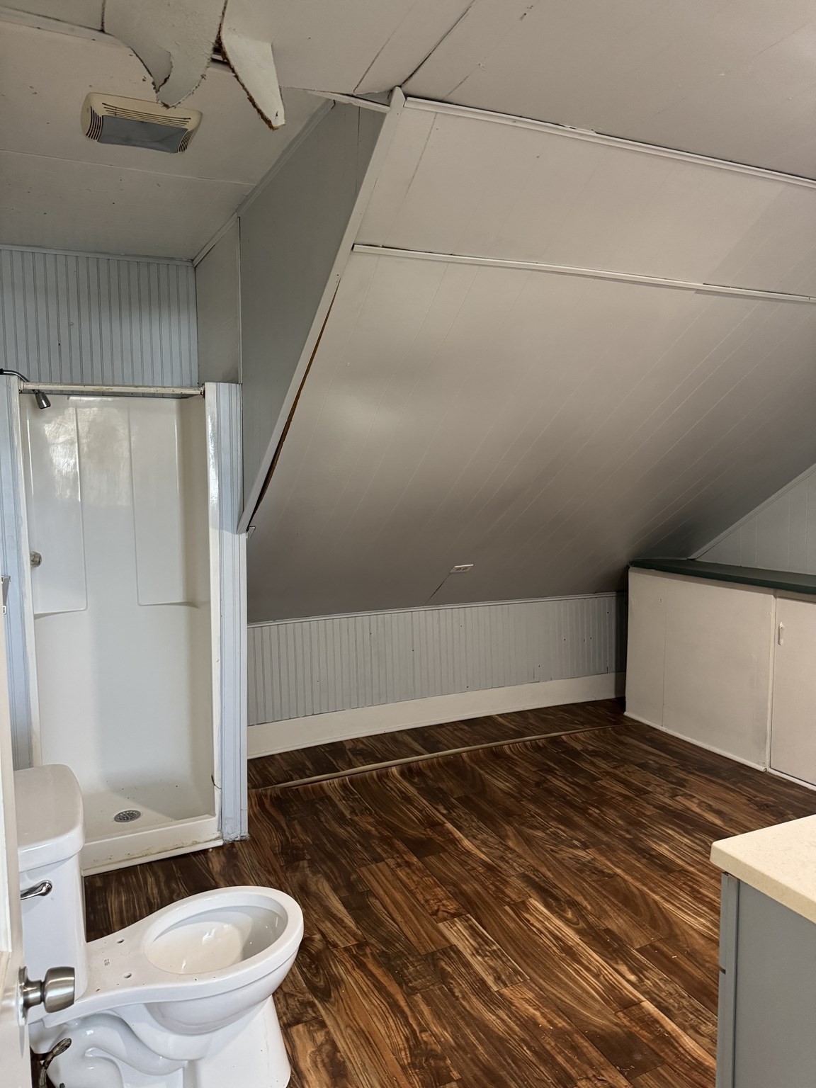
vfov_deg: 71.6
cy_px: 544
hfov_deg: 56.8
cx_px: 408
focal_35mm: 24
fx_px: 754
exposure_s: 1/60
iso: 500
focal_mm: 6.76
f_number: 1.78
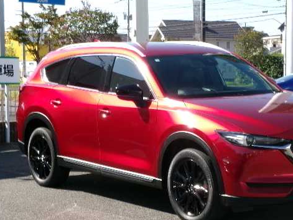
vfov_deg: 13.9
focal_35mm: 106
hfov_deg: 18.5
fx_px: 897
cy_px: 141
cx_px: 193
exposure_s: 1/45
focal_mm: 14
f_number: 14.3
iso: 100
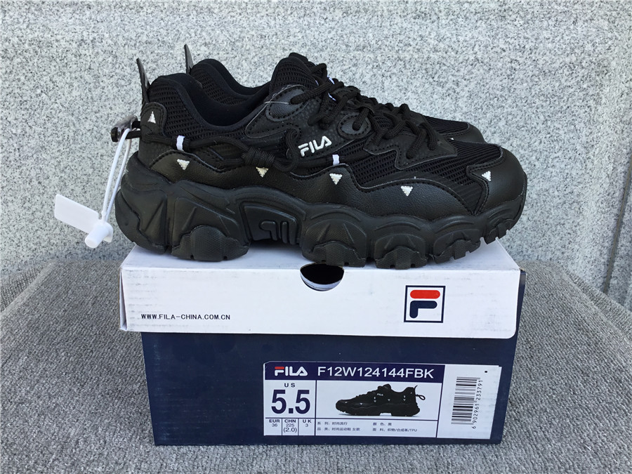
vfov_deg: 45.4
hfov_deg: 58.4
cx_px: 316
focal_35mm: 31
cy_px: 237
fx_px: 566
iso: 25
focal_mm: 3.3
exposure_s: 1/202
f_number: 2.4
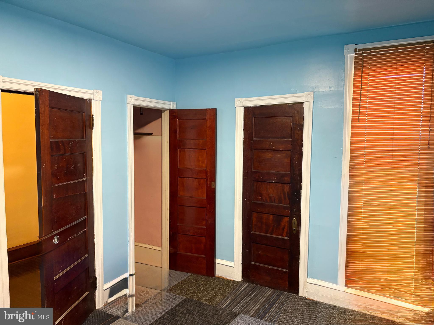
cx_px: 217
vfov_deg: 53.1
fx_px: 326
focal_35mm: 26
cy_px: 162
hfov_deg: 67.3
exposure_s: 1/40
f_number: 1.6
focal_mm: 5.96
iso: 400
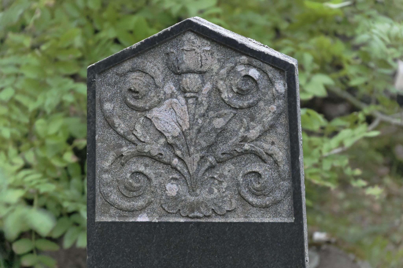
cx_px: 202
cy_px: 134
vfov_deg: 13.0
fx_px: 1174
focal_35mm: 105
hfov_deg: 19.5
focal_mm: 105
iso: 10000
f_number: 4
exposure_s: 1/40
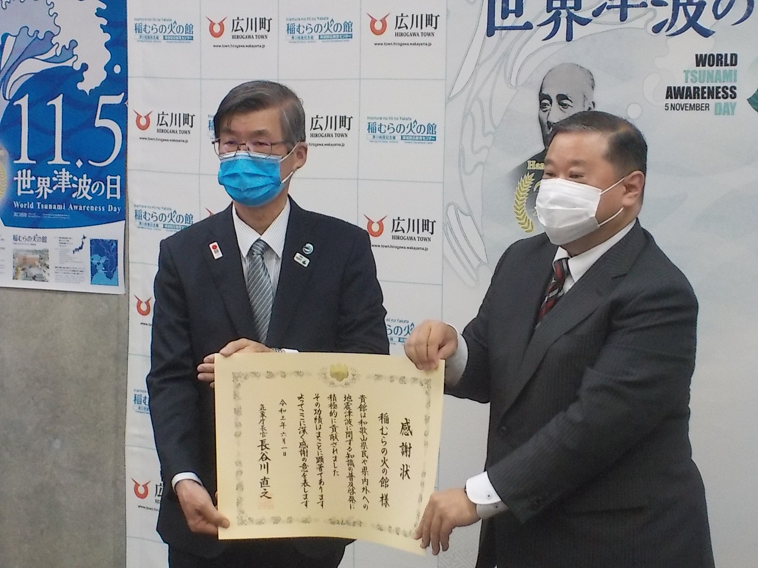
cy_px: 284
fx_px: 1971
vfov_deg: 16.4
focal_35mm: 90
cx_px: 379
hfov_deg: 21.8
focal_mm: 12.3
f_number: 5.9
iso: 800
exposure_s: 1/30
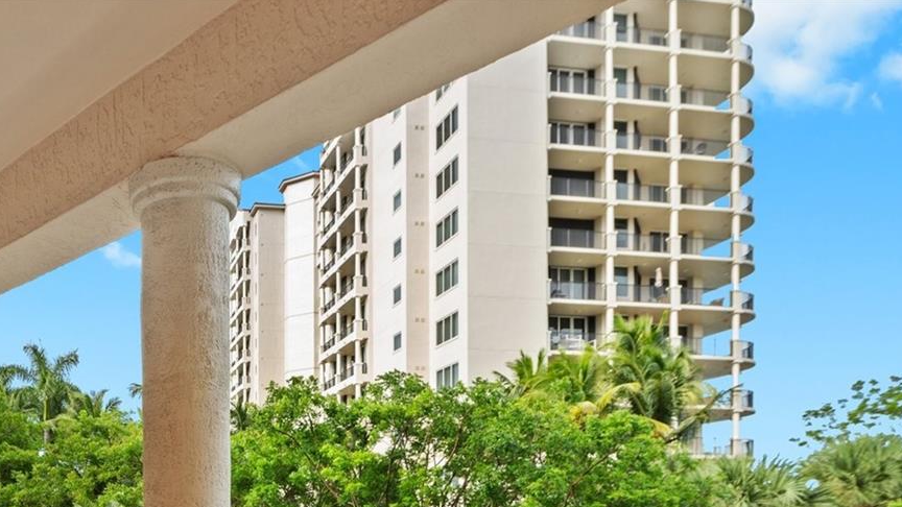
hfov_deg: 57.3
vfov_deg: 33.2
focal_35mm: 31
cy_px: 551
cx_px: 162
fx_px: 741
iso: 200
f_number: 8
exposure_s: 1/60
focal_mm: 16
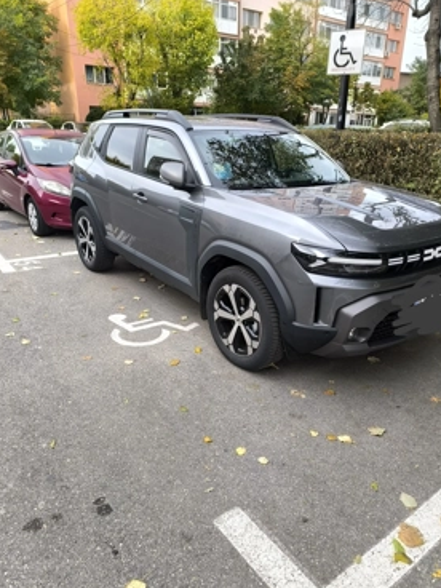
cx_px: 236
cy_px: 308
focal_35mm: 25
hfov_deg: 54.8
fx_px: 425
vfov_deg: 69.3
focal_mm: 6.14
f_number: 1.65
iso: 50
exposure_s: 1/200
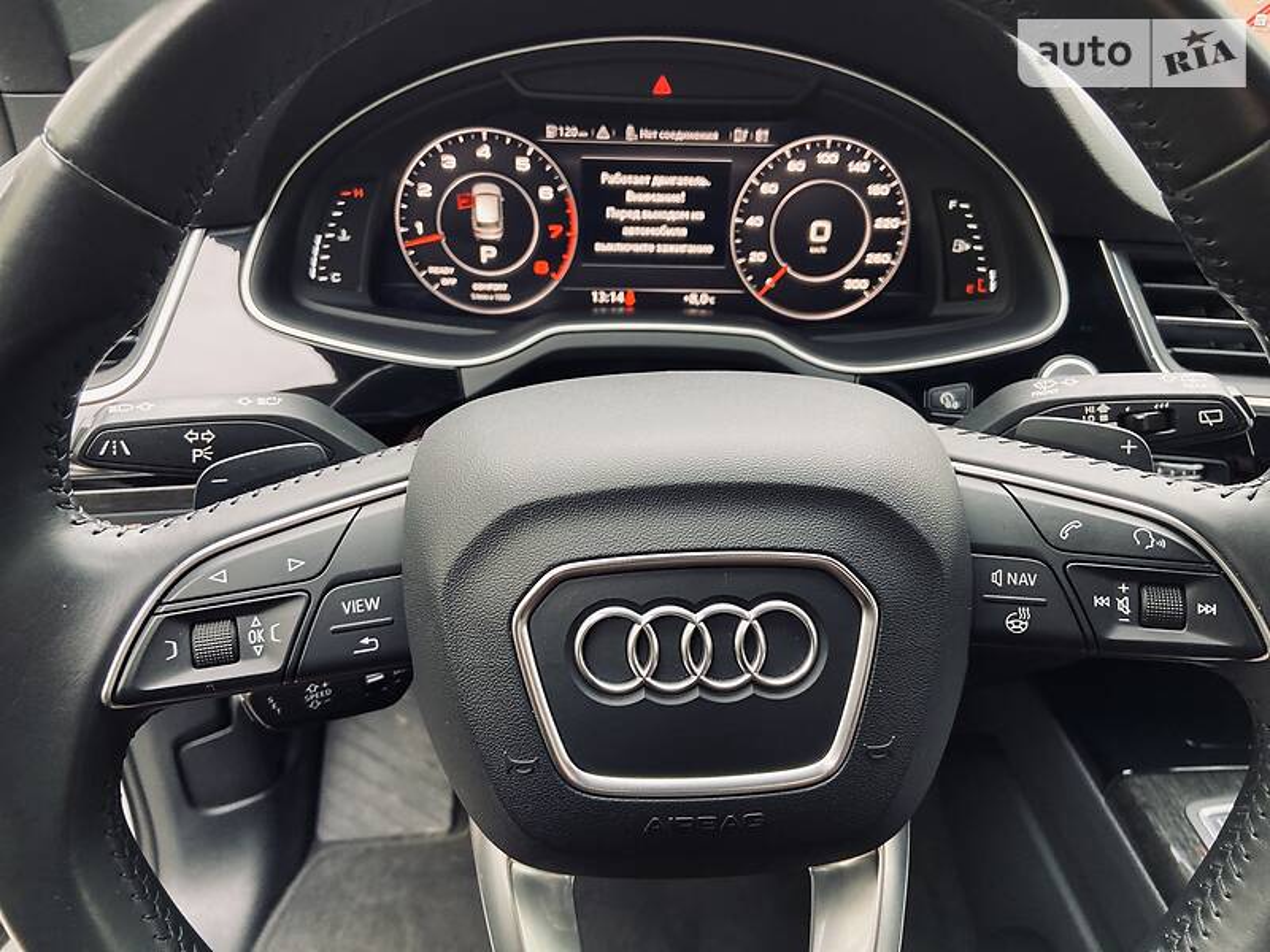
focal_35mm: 26
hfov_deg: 67.3
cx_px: 635
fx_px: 954
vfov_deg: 53.1
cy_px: 476
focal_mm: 4.2
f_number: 1.8
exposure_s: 1/98
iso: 125
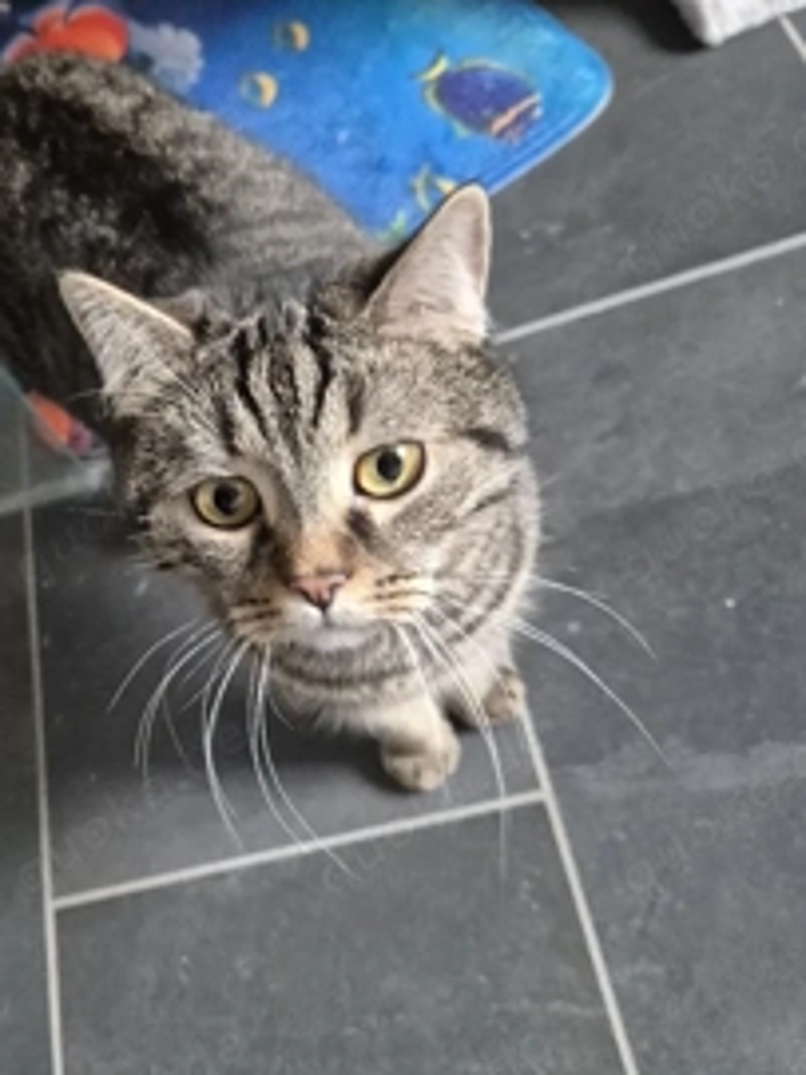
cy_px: 539
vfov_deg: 54.0
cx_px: 214
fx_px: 1056
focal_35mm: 34
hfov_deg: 40.7
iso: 2000
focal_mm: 5.4
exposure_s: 1/100
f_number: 1.8
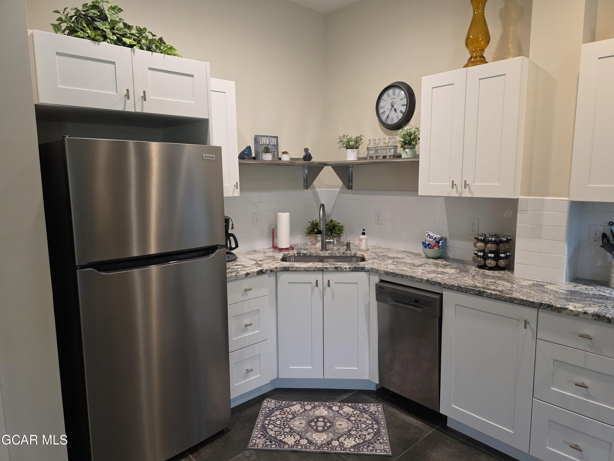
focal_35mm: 23
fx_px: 408
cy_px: 230
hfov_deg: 73.9
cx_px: 307
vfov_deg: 58.9
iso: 320
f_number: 1.7
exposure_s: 1/120
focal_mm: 6.3
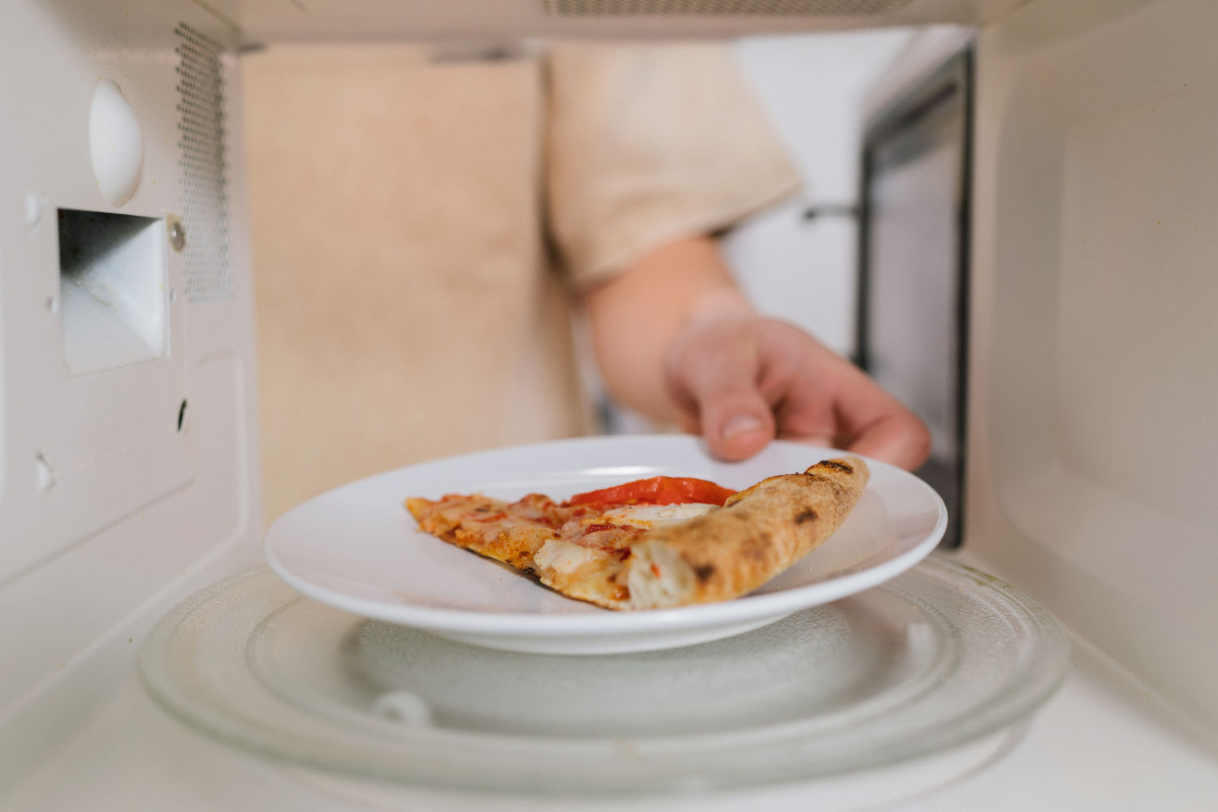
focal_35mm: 35
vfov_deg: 37.9
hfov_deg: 54.4
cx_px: 609
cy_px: 406
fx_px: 1184
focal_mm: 35
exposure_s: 1/200
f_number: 3.5
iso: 320
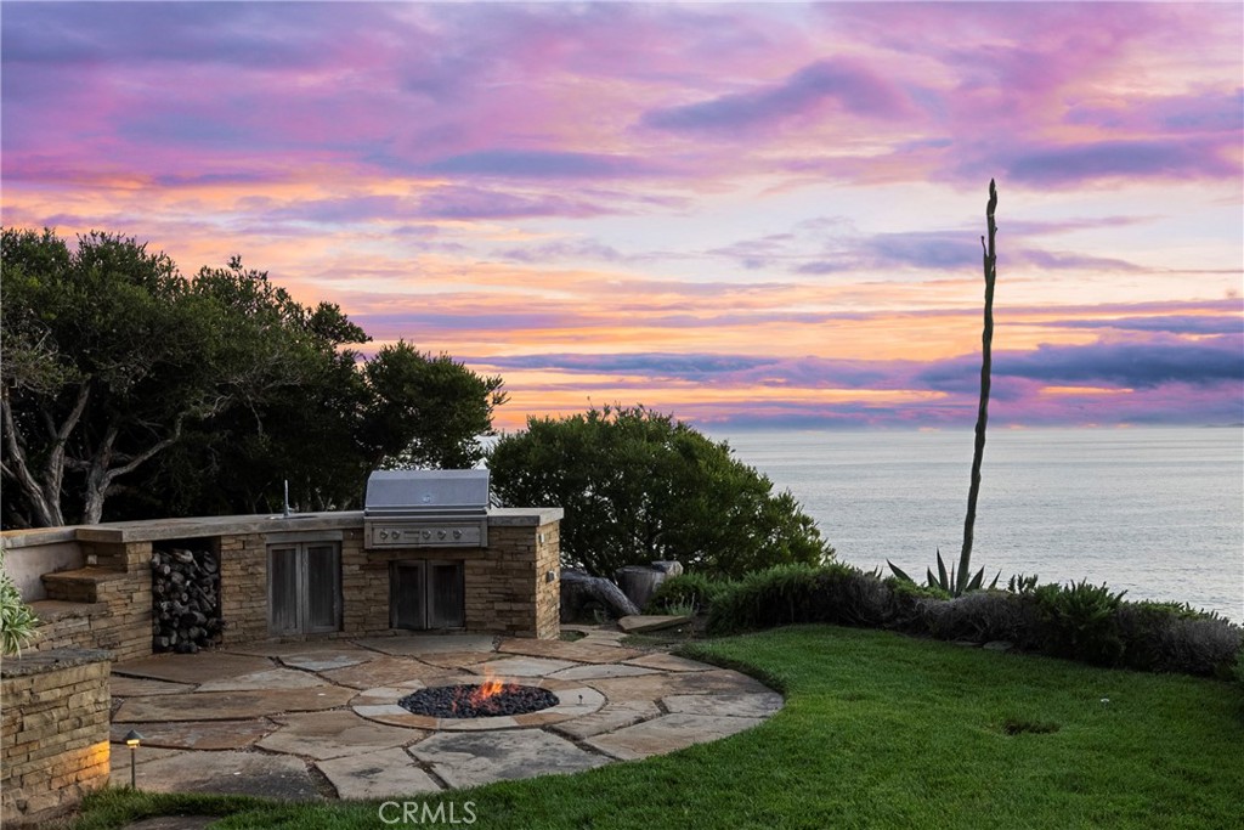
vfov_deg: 36.9
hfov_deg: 53.1
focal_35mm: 36
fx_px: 1244
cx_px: 622
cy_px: 415
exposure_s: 1/5
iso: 100
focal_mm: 24
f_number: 8
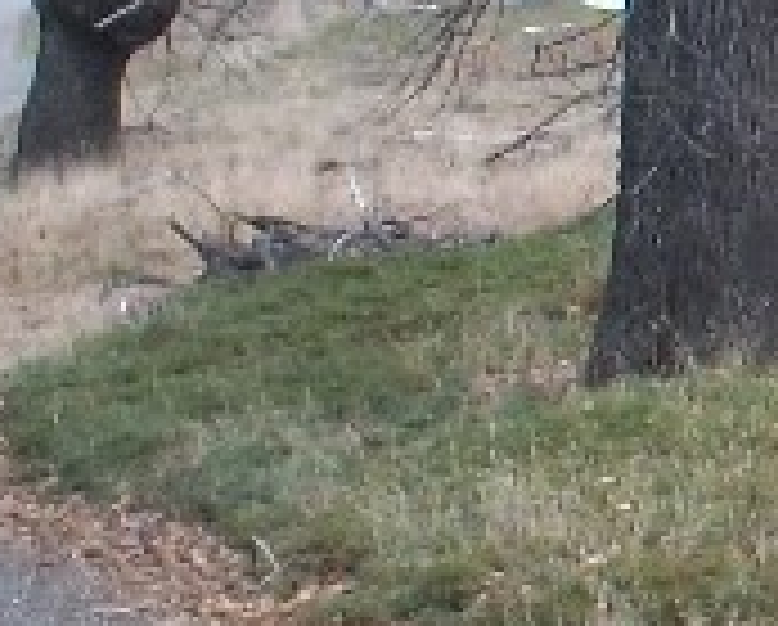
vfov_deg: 7.1
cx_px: 1498
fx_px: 5051
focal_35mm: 219
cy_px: 59
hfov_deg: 8.4
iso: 80
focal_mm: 6.3
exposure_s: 1/100
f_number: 4.5
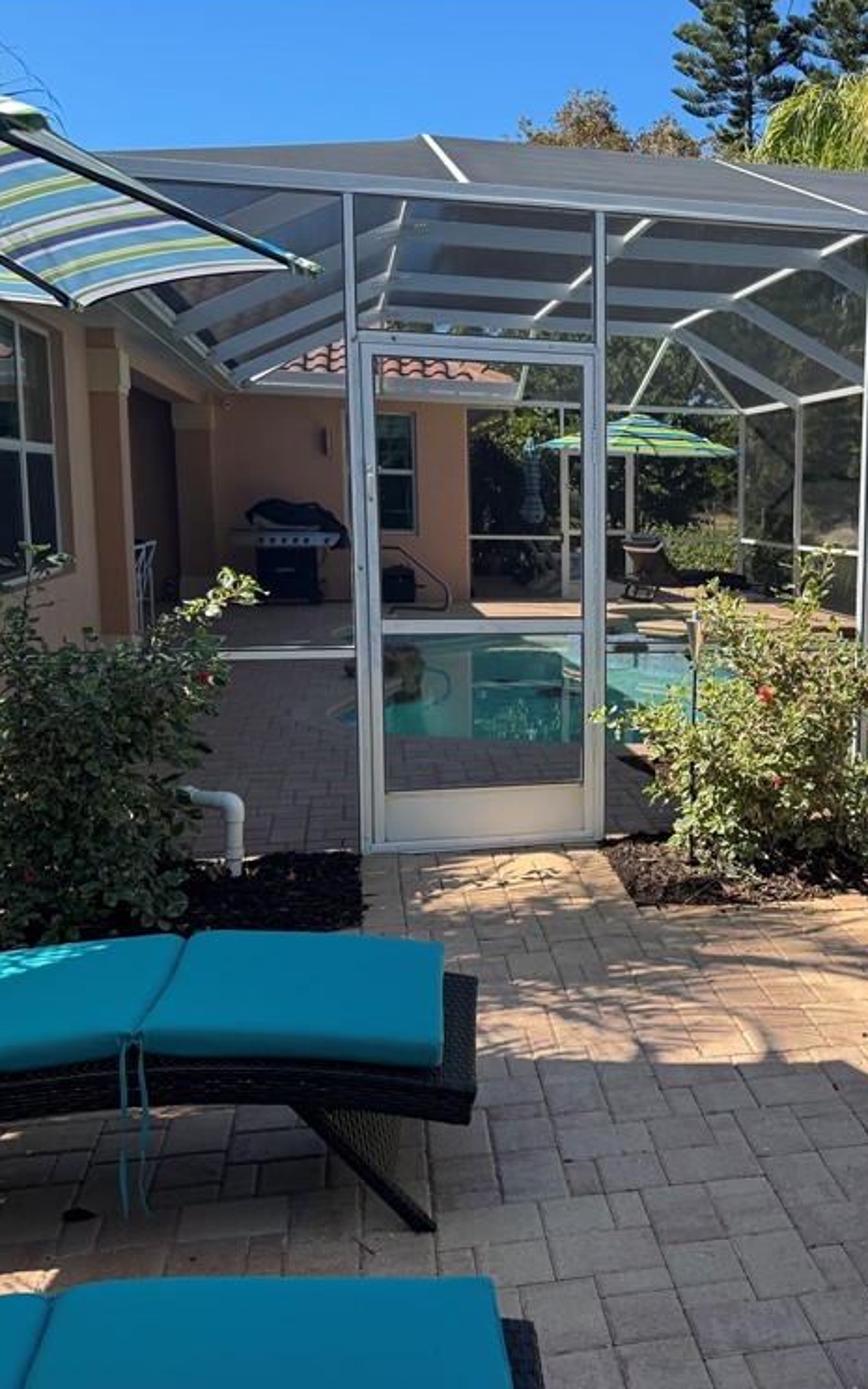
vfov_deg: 55.3
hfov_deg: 35.0
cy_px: 702
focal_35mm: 35
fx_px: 1325
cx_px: 713
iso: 80
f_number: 1.78
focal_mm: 6.76
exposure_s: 1/2105
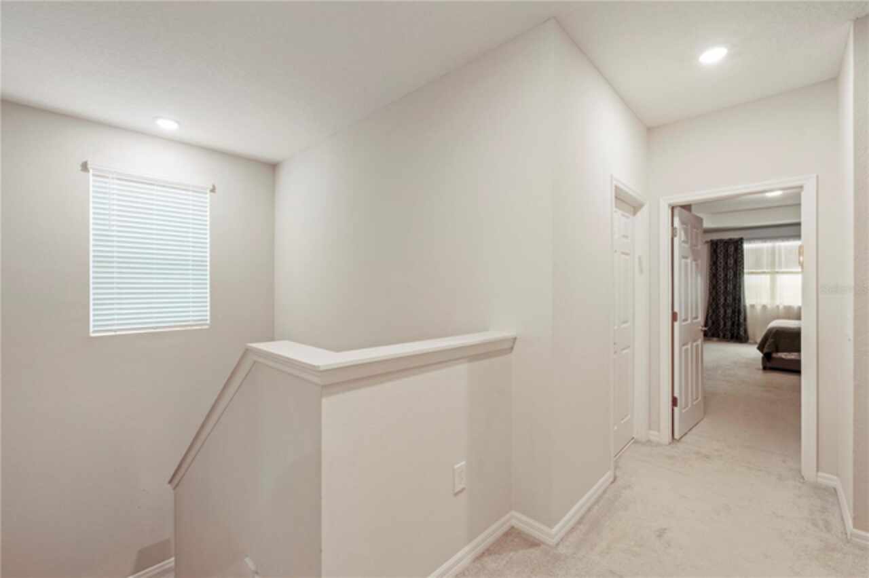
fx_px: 362
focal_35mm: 15
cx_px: 434
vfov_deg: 77.3
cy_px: 289
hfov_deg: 100.4
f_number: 8
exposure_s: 1/2
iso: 200
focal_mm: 10
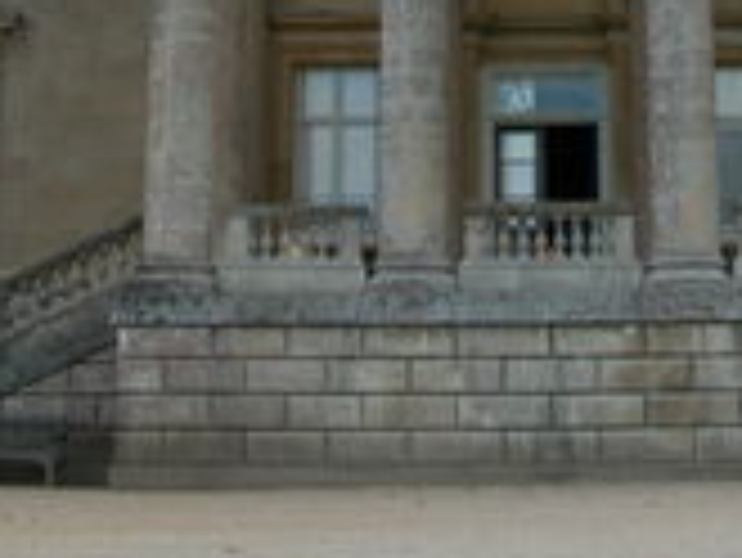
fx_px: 1823
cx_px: 535
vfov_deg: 16.7
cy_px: -104
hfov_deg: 22.8
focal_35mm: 85
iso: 100
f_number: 4.5
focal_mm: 8.9
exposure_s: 1/169
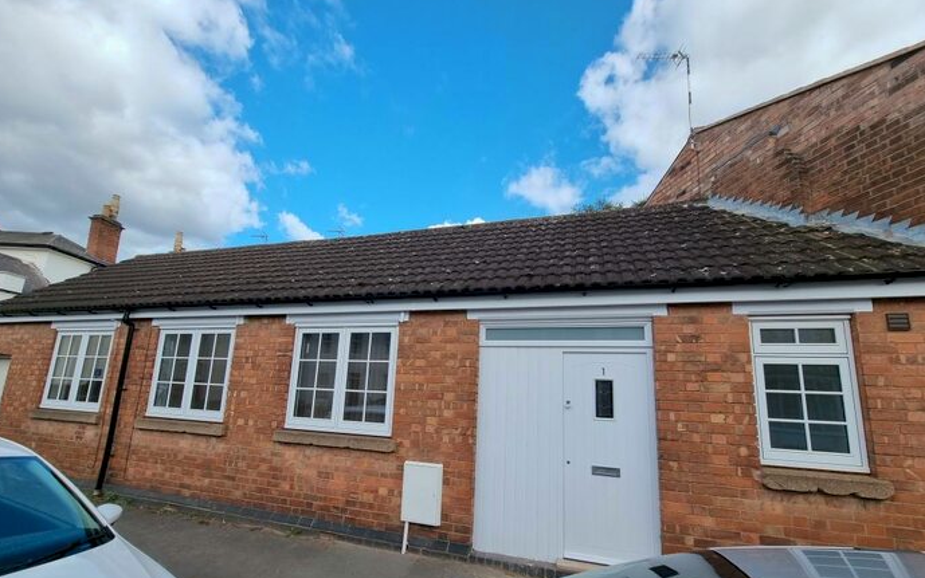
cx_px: 460
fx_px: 353
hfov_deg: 105.3
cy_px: 327
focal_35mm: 14
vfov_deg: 78.3
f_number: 2.2
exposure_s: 1/1052
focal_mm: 2.2
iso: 50
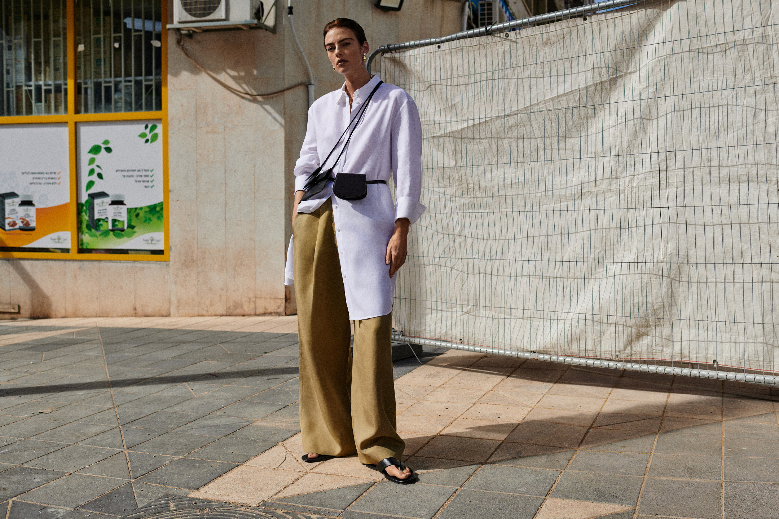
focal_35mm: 35
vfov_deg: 37.9
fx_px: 757
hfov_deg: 54.4
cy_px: 260
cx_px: 390
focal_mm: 35
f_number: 4
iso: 200
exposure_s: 1/4000
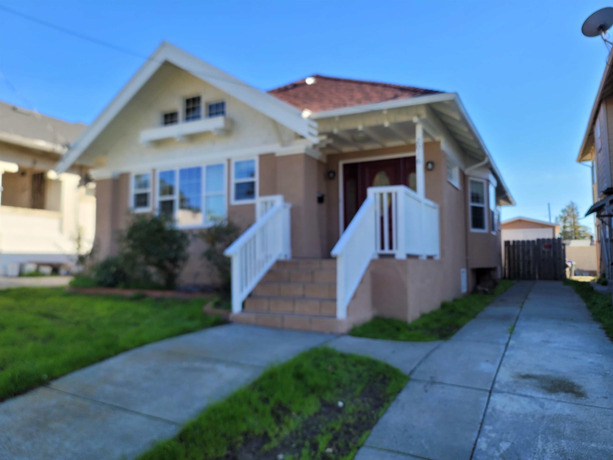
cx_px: 306
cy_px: 230
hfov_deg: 69.4
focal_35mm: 25
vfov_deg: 54.9
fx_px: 443
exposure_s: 1/298
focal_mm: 7
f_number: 1.8
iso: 20
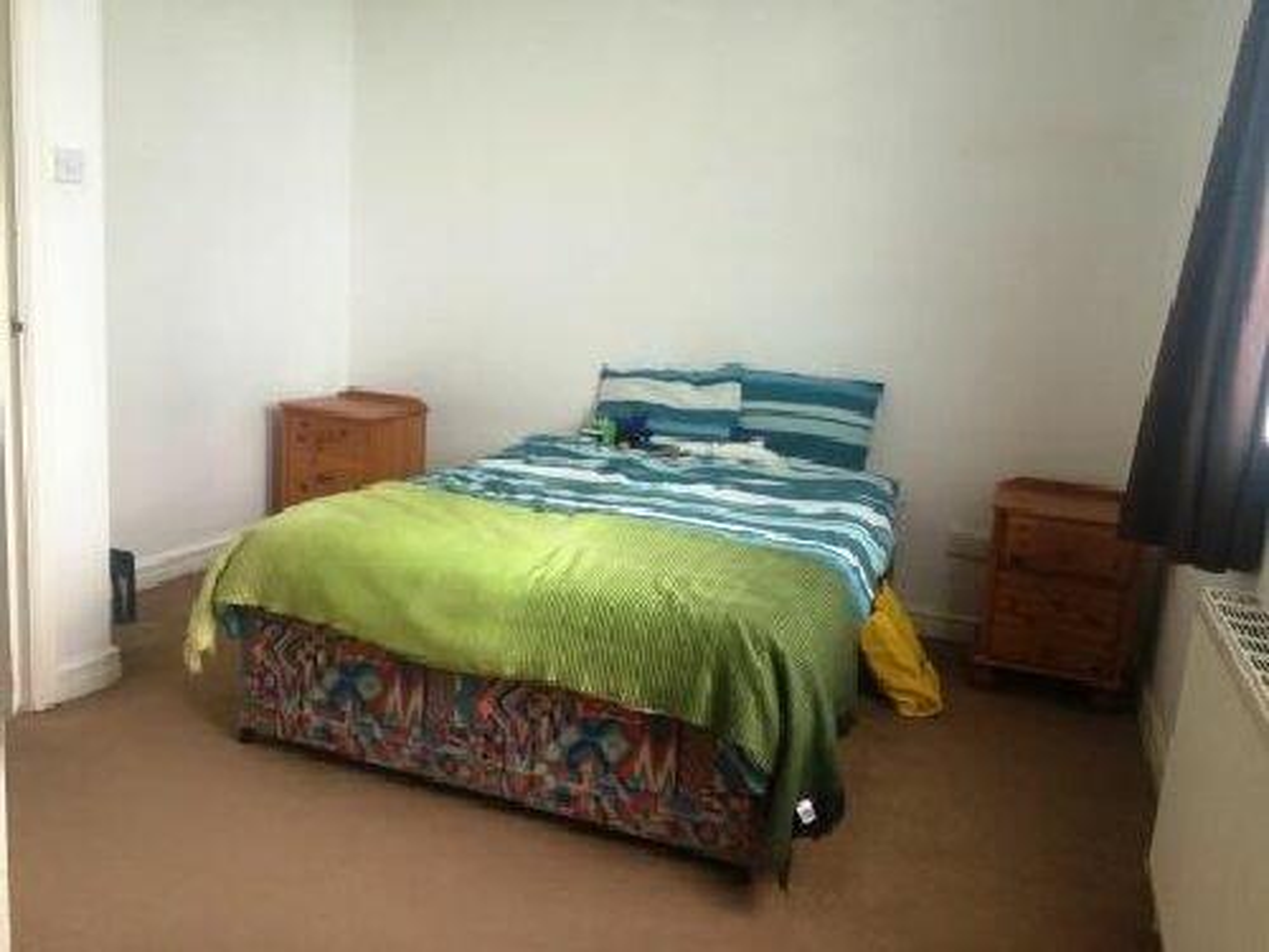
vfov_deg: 48.2
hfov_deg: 61.7
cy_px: 476
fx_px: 1063
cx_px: 634
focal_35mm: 29
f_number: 2.2
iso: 125
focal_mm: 4.15
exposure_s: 1/30
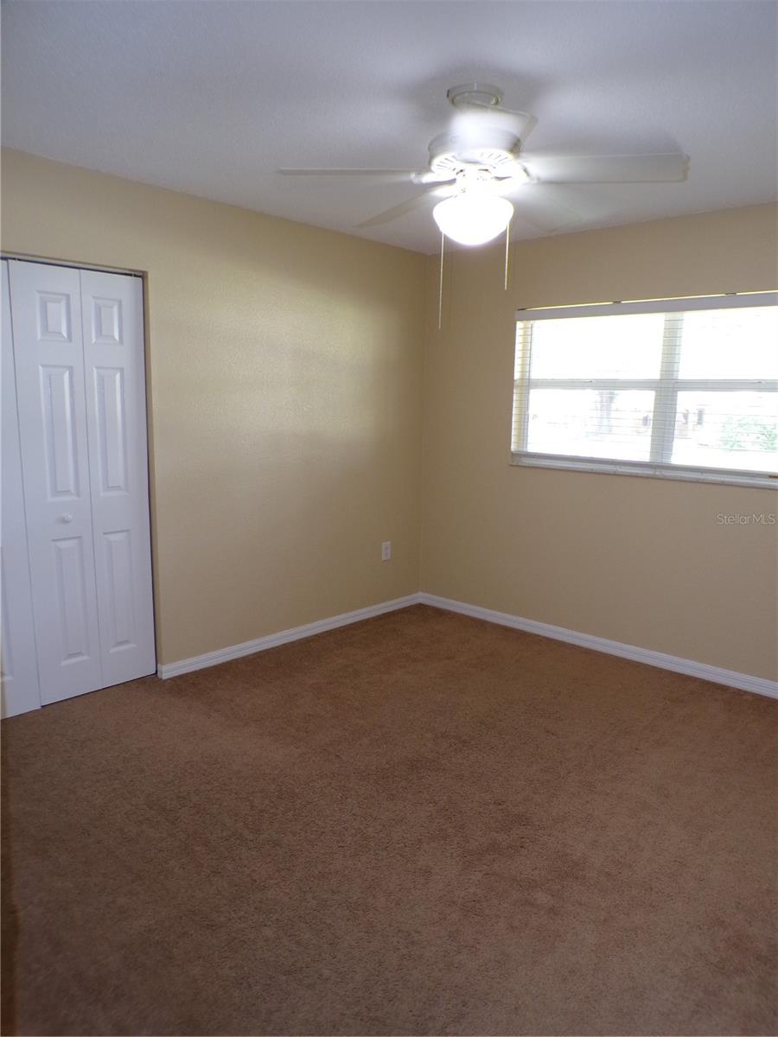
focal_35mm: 24
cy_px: 518
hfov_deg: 56.8
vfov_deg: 71.6
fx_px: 719
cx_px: 389
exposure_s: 1/17
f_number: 3
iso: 200
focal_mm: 4.3
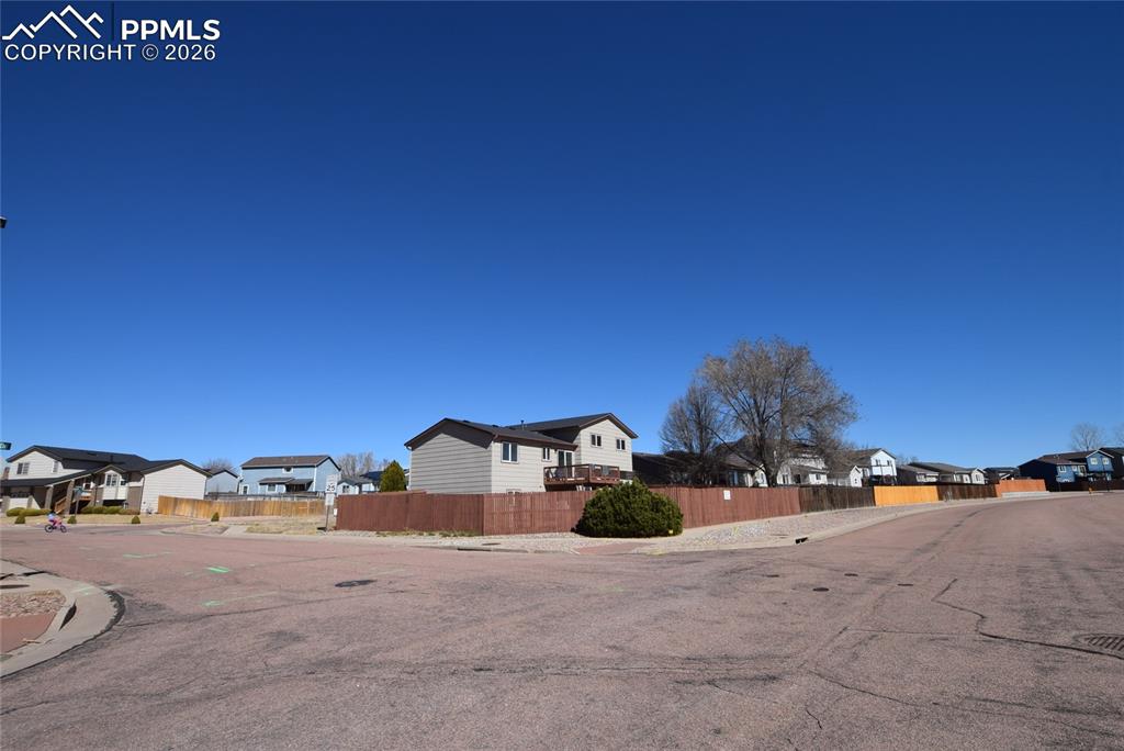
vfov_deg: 72.1
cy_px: 376
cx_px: 562
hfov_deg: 94.9
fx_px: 515
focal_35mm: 16
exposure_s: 1/400
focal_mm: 11
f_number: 10
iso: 200
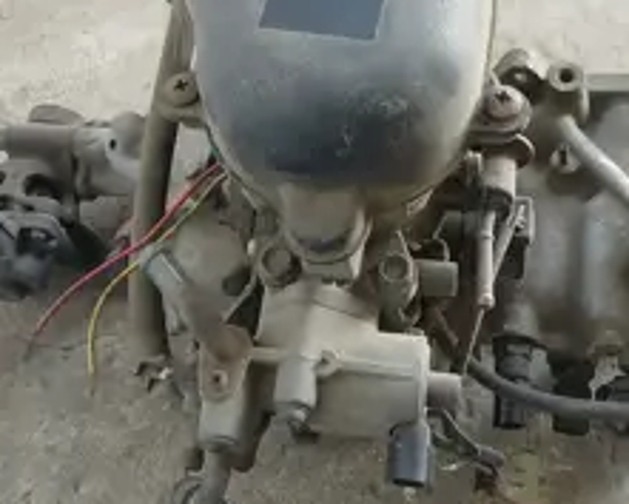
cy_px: 125
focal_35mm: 46
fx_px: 857
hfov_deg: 40.2
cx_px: 373
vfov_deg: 32.2
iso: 250
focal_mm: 3.98
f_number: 1.8
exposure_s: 1/50
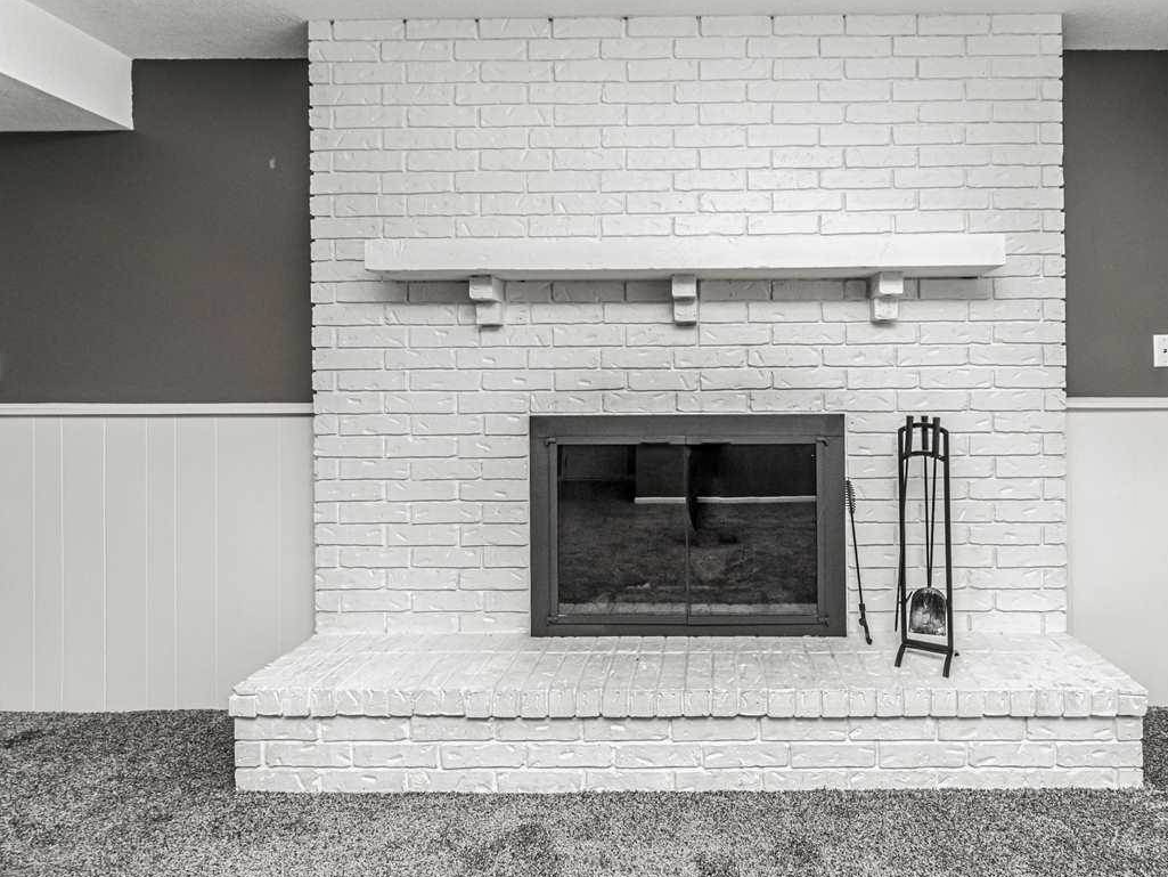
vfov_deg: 71.6
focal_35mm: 18
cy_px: 438
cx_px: 702
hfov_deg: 86.6
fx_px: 607
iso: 1000
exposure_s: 1/60
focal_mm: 10
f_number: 10
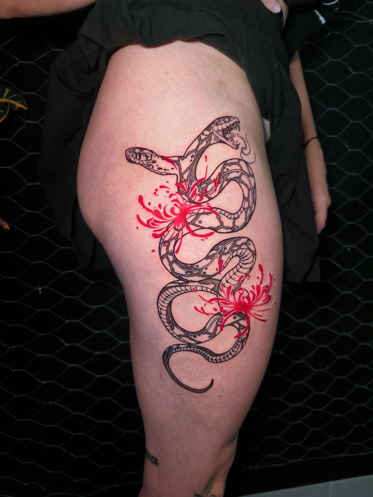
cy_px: 248
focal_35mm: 24
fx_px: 345
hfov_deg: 56.8
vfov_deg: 71.6
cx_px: 186
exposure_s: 1/20
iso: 2188
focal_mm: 5.24
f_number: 1.7
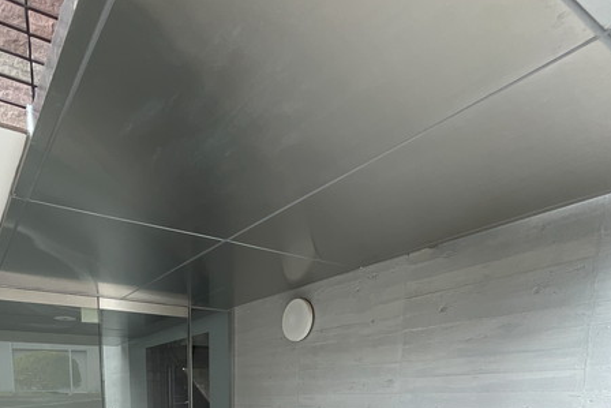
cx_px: 211
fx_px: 441
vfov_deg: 38.9
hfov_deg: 67.7
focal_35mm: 26
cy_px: 468
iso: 25
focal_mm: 1.55
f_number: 2.4
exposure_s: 1/139
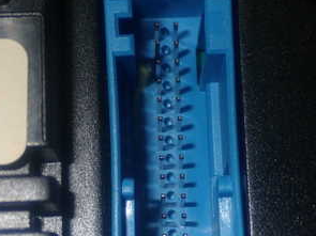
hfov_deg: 17.9
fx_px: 1004
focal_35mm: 110
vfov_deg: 13.4
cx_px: 175
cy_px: 160
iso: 200
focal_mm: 9.65
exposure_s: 1/50
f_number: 10
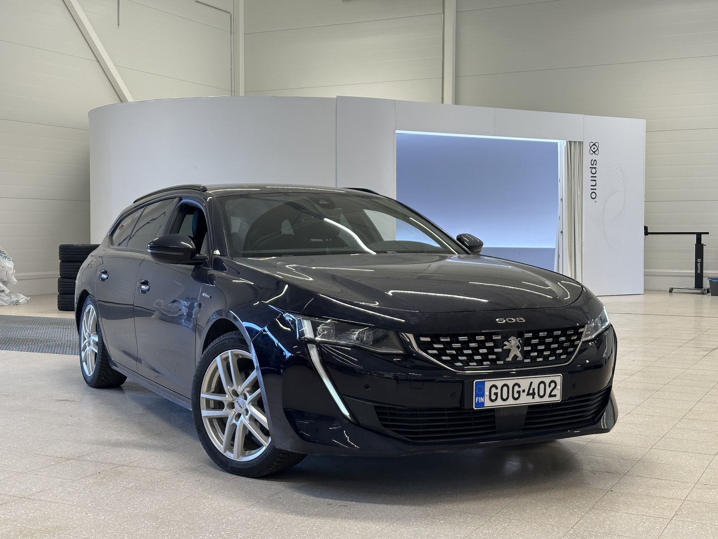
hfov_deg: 39.7
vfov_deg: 30.3
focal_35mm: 48
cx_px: 359
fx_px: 996
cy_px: 270
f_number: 1.78
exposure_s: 1/99
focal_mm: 6.86
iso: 64
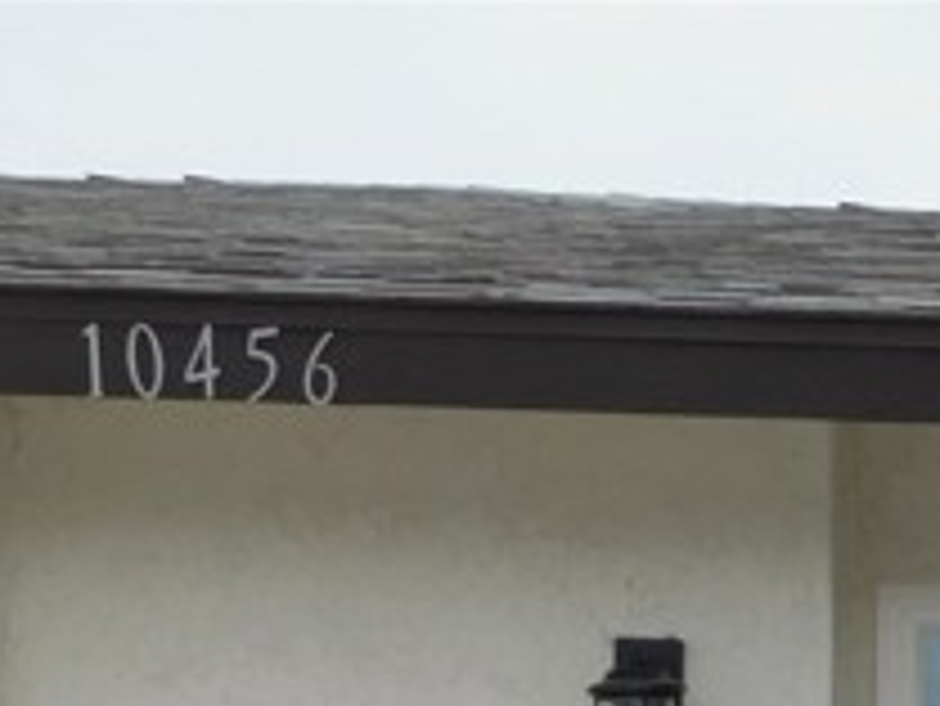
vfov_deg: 14.9
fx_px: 2500
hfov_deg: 19.6
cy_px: 1075
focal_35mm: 92
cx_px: 1223
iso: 125
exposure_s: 1/1000
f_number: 3.2
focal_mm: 5.3
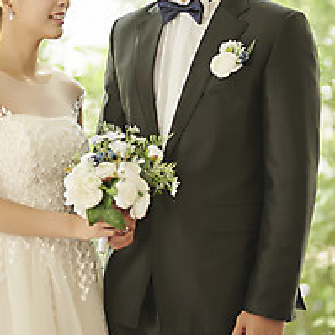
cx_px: 114
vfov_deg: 12.0
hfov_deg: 12.0
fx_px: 1588
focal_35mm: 145
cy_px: 128
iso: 200
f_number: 1.6
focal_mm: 85
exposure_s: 1/500
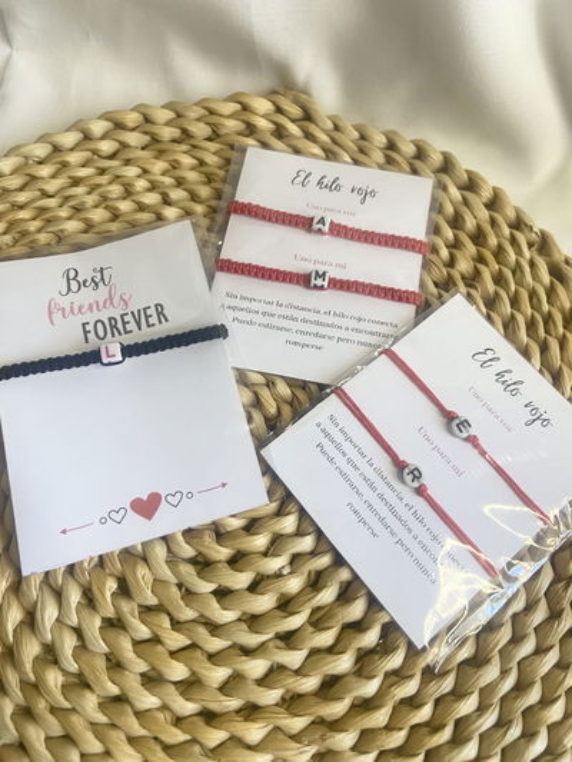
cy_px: 381
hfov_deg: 53.1
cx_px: 286
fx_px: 573
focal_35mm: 26
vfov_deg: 67.3
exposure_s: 1/50
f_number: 1.8
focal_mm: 4.25
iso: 100
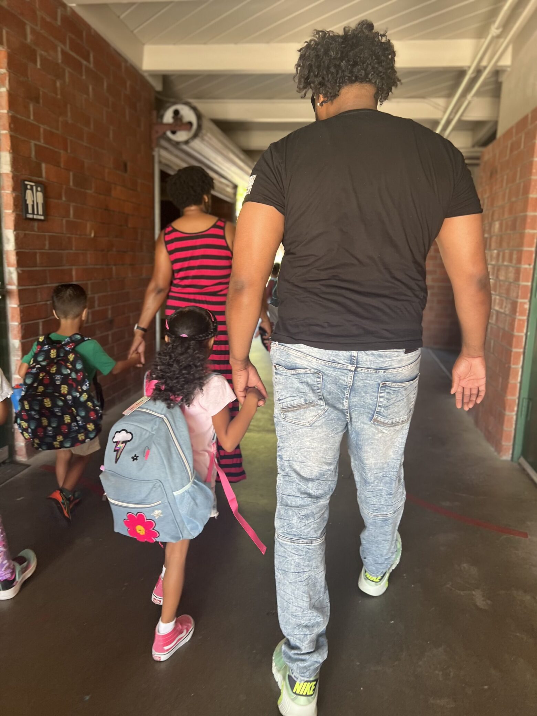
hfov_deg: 53.1
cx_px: 268
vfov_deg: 67.3
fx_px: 538
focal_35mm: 26
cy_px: 358
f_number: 1.5
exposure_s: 1/121
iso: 64
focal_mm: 5.7
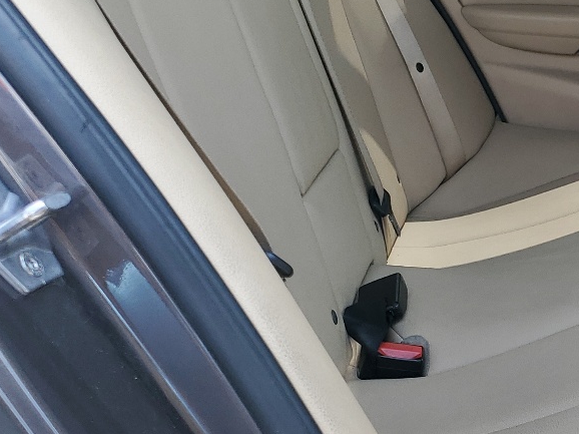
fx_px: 1204
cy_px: 155
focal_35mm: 72
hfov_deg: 24.6
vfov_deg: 20.4
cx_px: 686
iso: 50
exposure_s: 1/204
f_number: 1.5
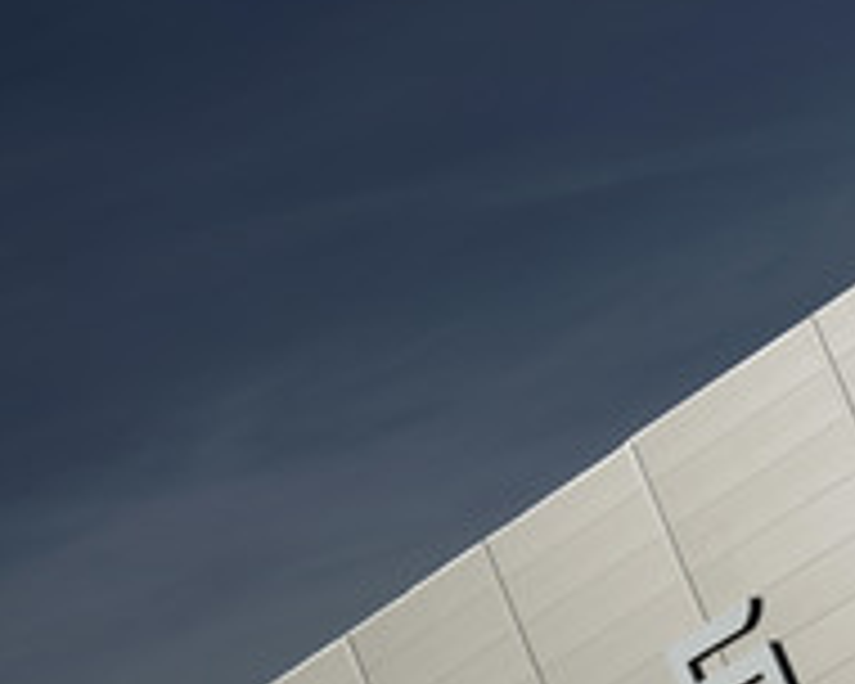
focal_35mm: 154
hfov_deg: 12.5
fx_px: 3897
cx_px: 650
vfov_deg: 10.0
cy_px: 428
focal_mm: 69
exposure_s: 1/320
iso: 100
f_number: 8
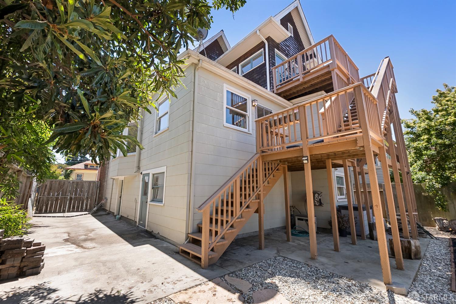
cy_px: 152
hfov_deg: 100.4
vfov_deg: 77.3
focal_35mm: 15
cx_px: 228
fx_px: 190
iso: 125
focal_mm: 10
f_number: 8
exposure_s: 1/80
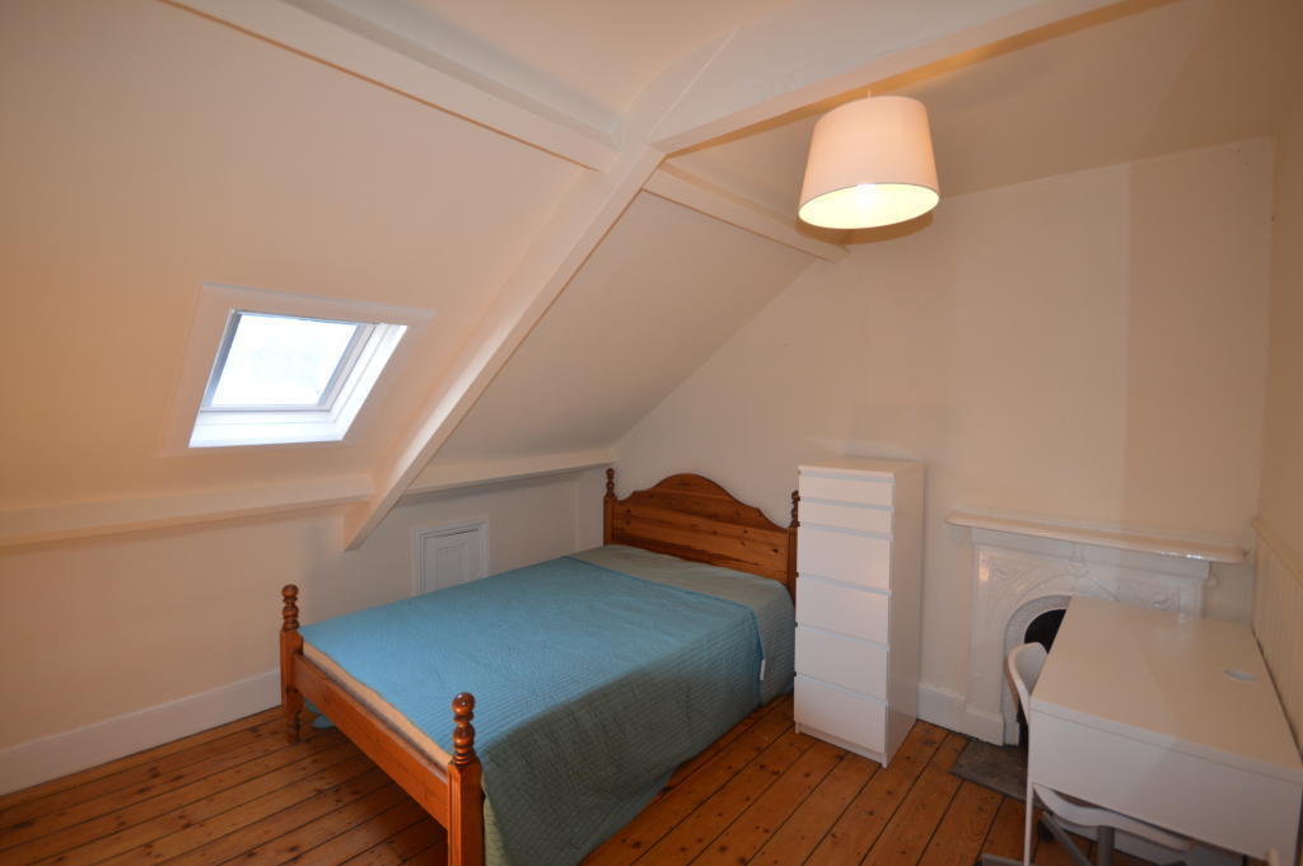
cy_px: 433
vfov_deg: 77.2
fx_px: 542
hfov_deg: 100.4
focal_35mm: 15
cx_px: 652
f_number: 4
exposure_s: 1/100
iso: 400
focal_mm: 10
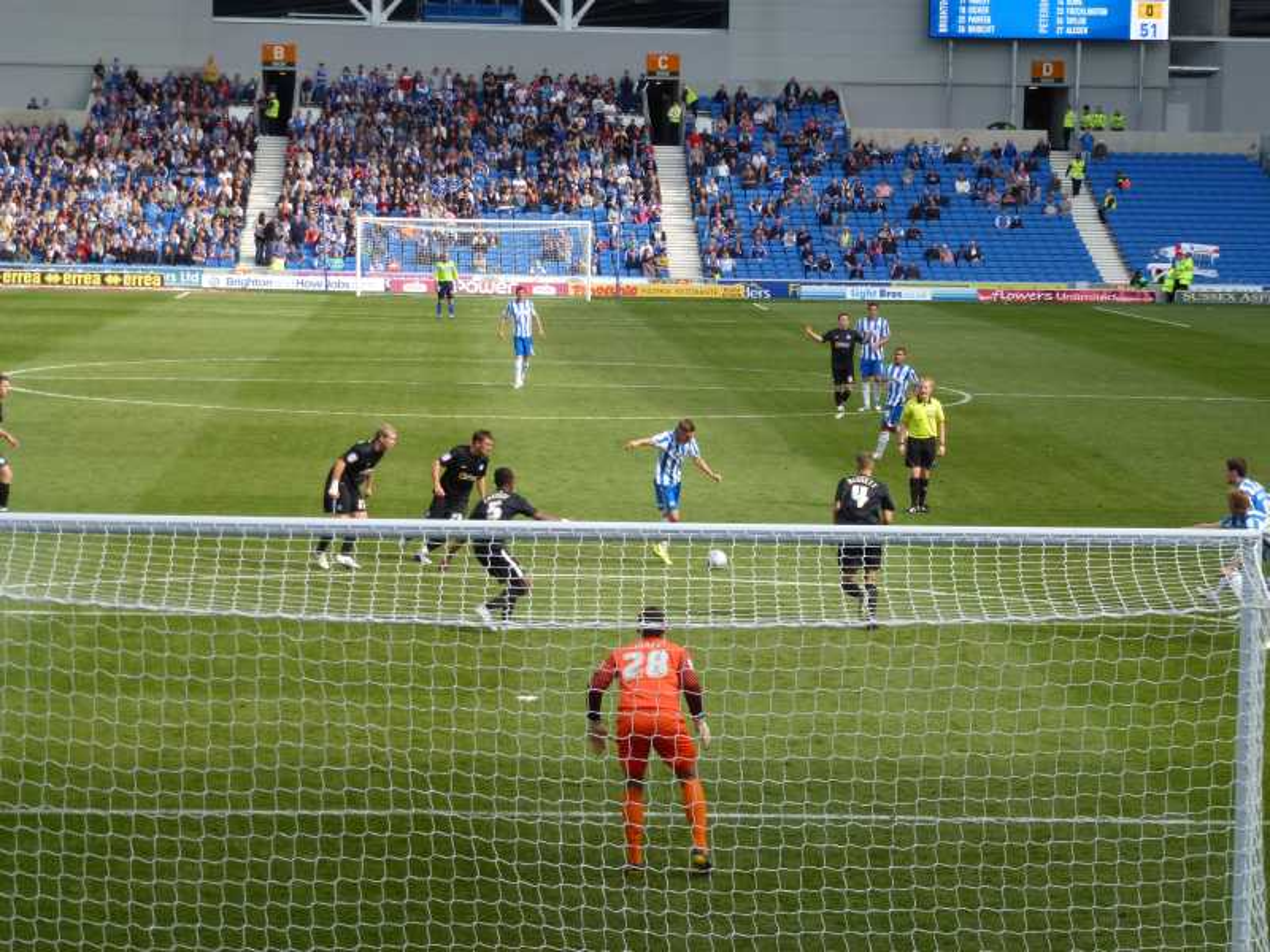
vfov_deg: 14.2
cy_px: 476
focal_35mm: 104
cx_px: 635
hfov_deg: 18.9
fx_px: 3816
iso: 100
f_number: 5
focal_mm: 18.7
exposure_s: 1/200
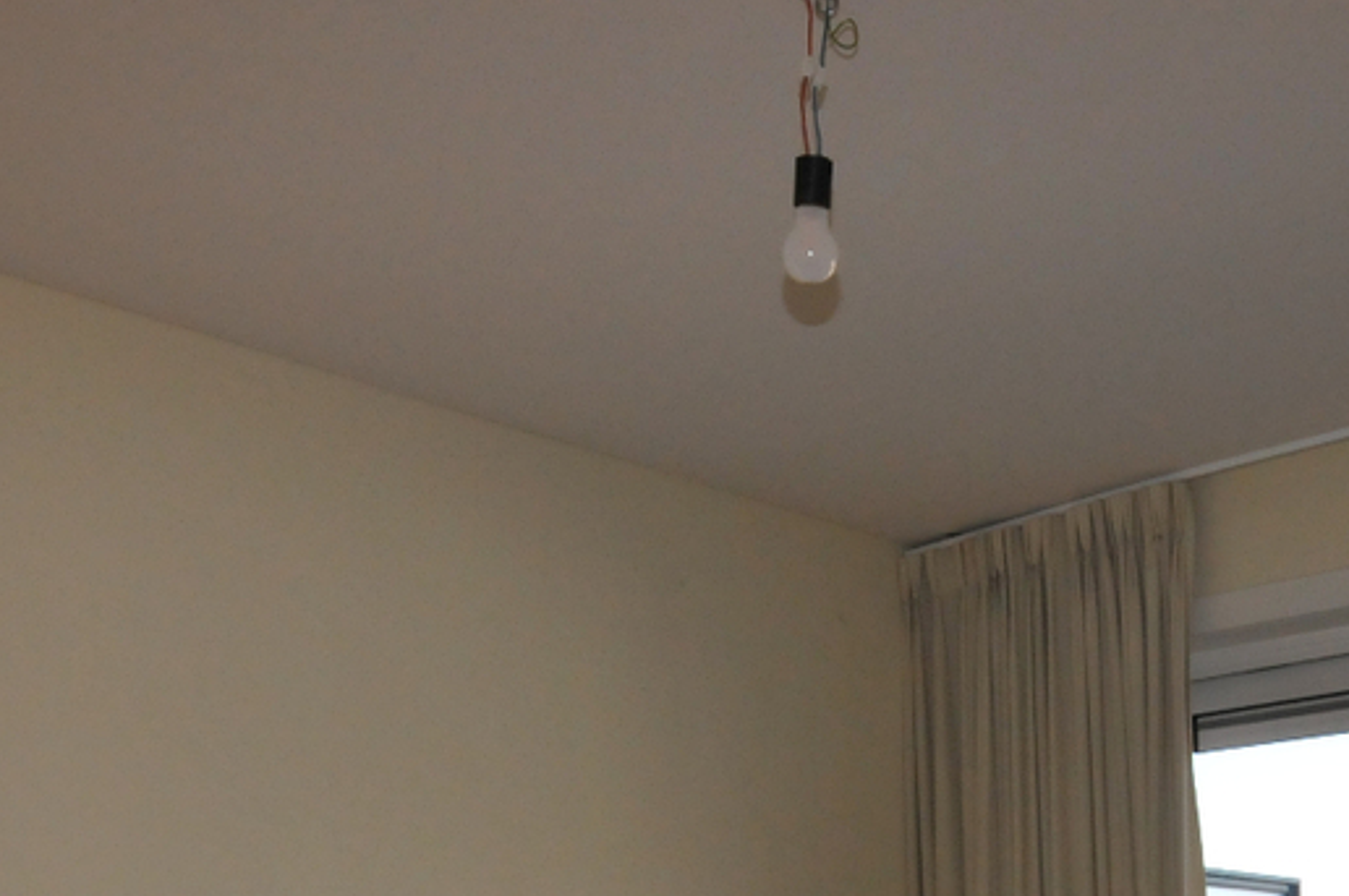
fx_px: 1621
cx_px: 885
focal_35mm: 43
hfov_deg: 44.6
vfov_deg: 27.7
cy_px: 1032
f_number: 8
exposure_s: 1/250
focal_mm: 11
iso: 800
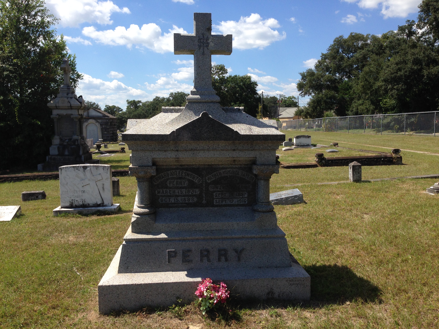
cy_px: 164
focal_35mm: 33
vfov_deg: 42.9
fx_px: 419
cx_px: 220
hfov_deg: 55.4
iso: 50
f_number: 2.4
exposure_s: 1/1595
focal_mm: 4.12
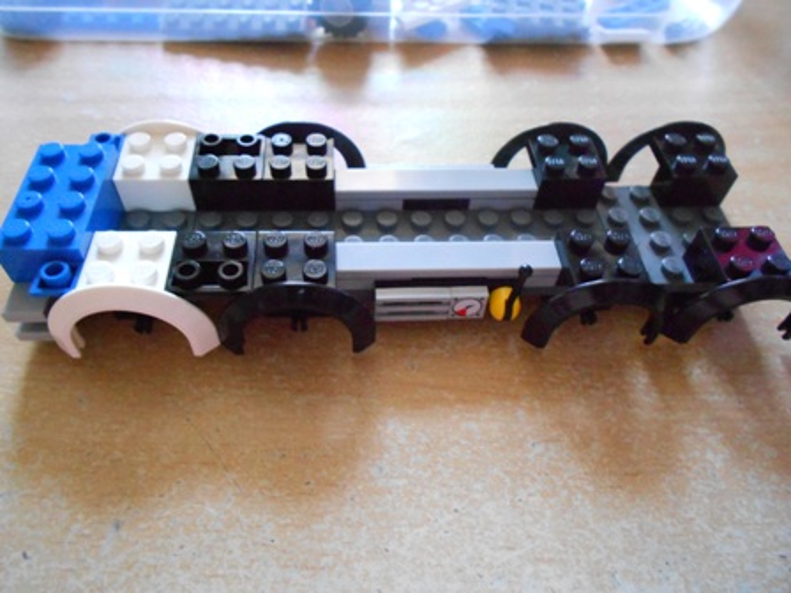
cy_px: 296
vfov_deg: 53.1
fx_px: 594
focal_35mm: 26
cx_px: 396
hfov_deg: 67.3
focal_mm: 4.6
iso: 800
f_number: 3.2
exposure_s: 1/15
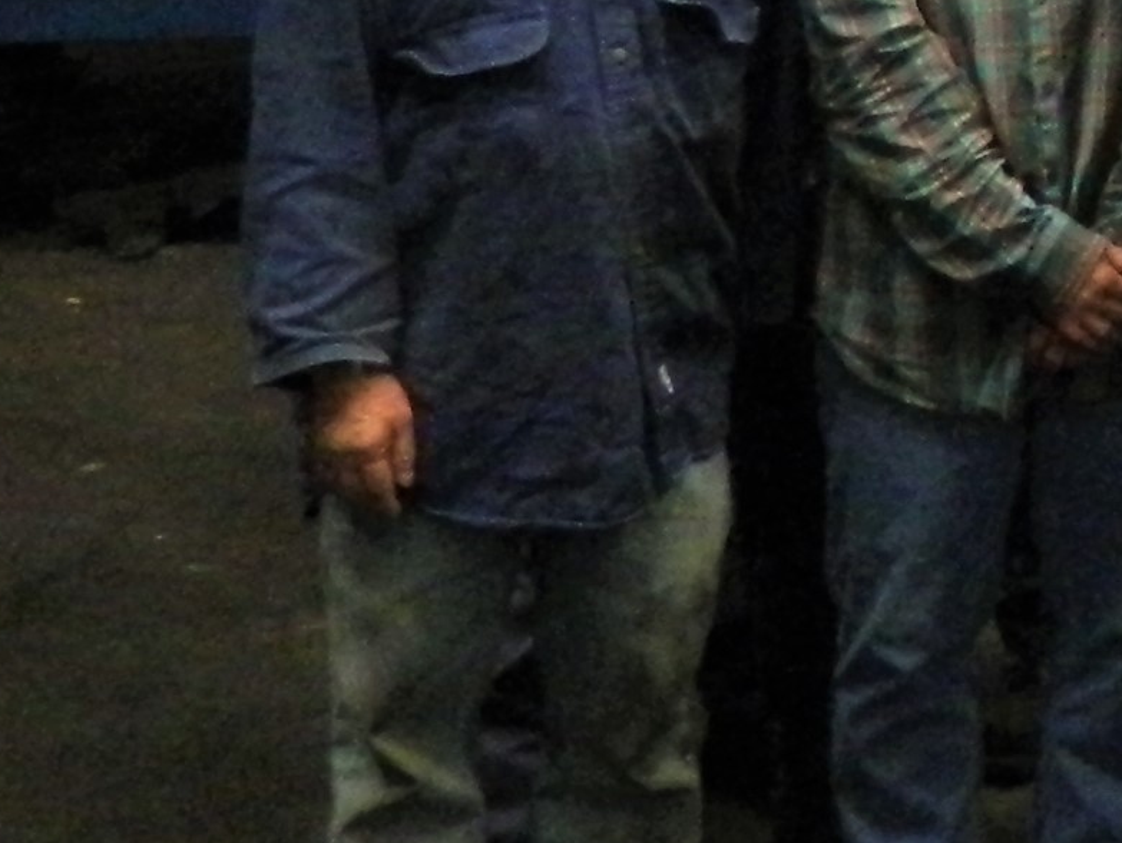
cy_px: -422
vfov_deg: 7.6
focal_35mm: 193
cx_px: 2753
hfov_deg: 9.1
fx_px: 6259
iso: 400
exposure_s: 1/20
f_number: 3.3
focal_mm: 6.2
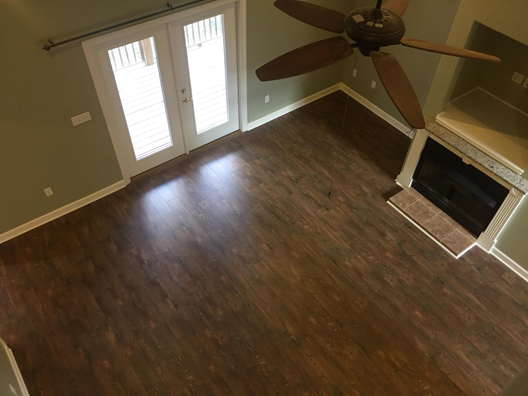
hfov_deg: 61.7
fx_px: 442
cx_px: 264
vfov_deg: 48.2
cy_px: 198
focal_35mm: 29
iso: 160
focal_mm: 4.15
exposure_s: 1/30
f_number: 2.2
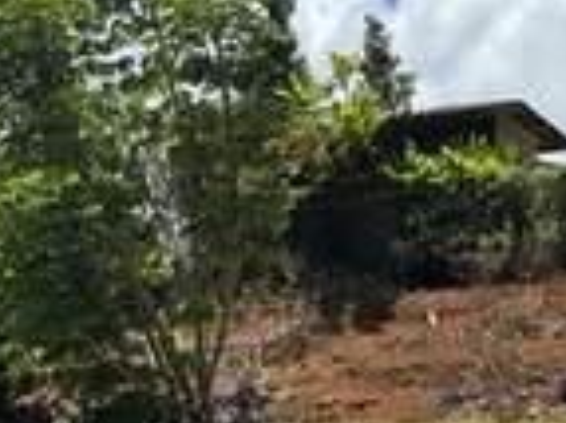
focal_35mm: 67
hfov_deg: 29.0
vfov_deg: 21.4
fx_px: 1095
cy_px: 391
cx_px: 301
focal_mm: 6.86
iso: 80
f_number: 1.78
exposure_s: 1/4348
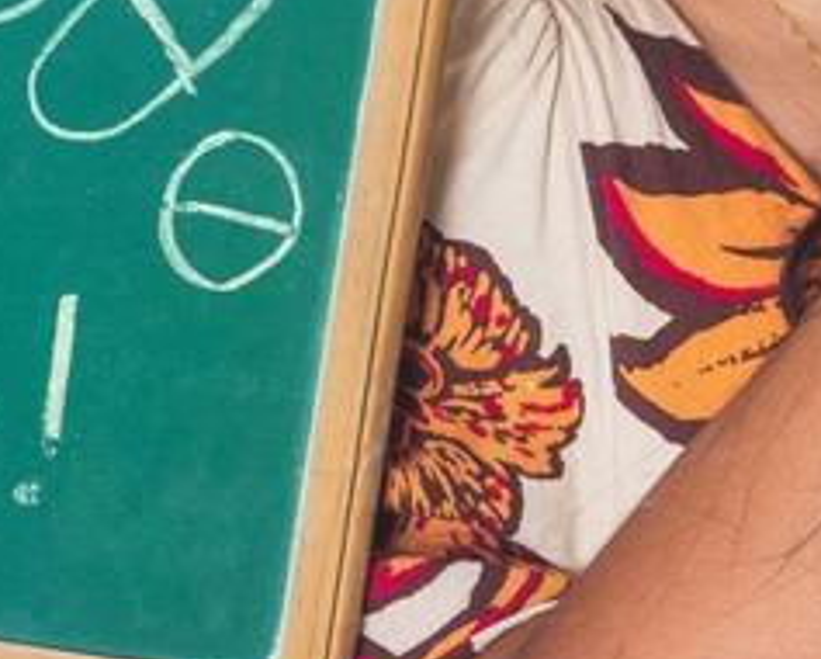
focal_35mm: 247
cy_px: -175
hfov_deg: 7.8
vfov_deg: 6.2
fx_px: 6007
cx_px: 336
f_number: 7.1
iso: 100
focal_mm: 52
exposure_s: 1/160
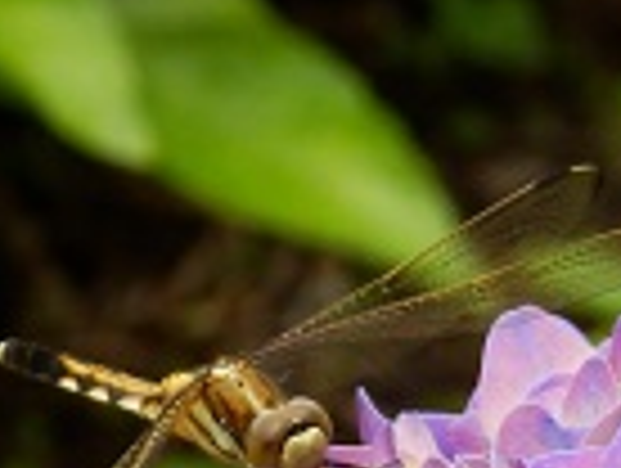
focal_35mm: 503
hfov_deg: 3.9
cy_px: 783
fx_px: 9039
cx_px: 526
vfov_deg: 3.0
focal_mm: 20.9
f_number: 5.2
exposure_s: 1/125
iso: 100
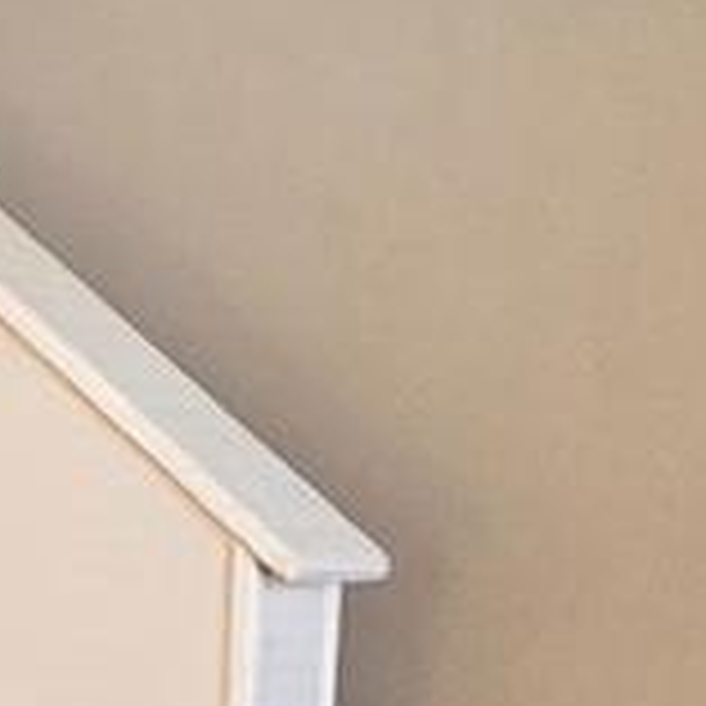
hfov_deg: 15.6
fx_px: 1823
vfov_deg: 20.6
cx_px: -841
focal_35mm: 79
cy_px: 827
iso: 320
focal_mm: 2.2
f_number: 2.2
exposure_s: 1/40
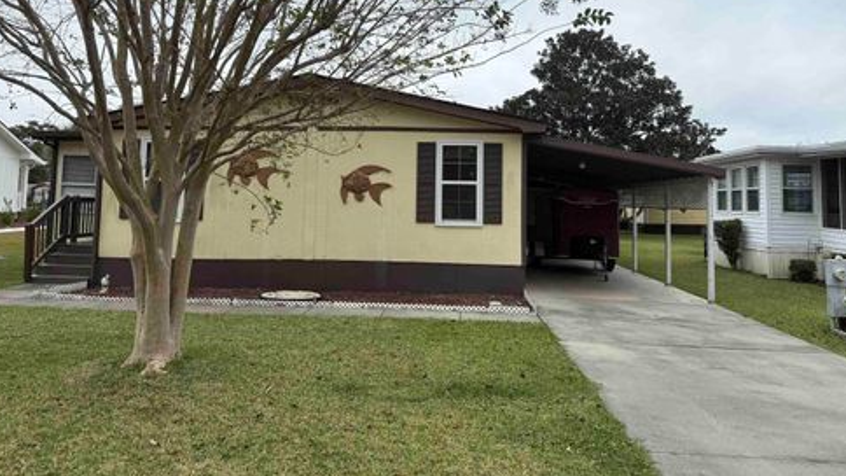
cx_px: 414
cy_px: 164
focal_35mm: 27
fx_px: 606
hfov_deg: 69.9
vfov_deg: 42.4
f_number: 1.78
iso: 80
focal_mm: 6.76
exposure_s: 1/1410
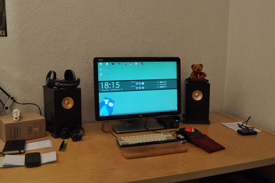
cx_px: 138
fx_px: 252
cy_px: 92
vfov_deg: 39.9
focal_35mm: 33
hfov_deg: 57.3
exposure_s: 1/3
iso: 560
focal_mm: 22
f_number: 13
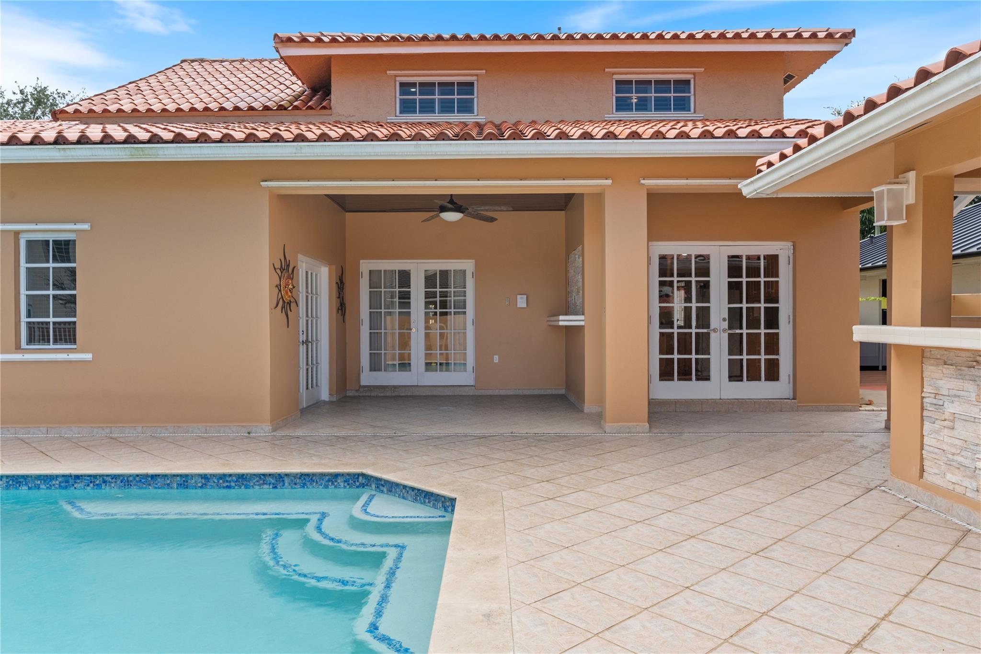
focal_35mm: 24
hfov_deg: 73.7
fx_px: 654
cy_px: 327
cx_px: 490
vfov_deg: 53.1
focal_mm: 24
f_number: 9
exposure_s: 1/200
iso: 800
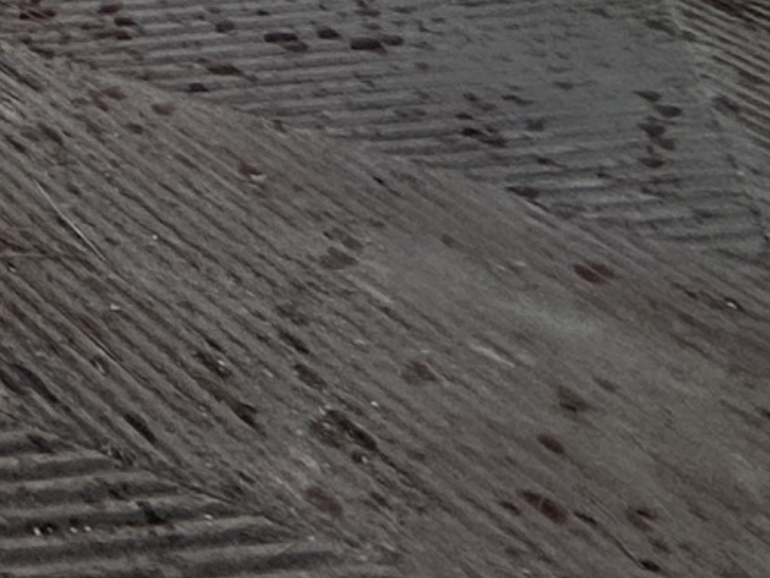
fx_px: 1825
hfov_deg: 12.7
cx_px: -1357
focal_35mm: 82
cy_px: -987
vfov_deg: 12.2
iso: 50
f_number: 2.2
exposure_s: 1/1171
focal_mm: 2.22
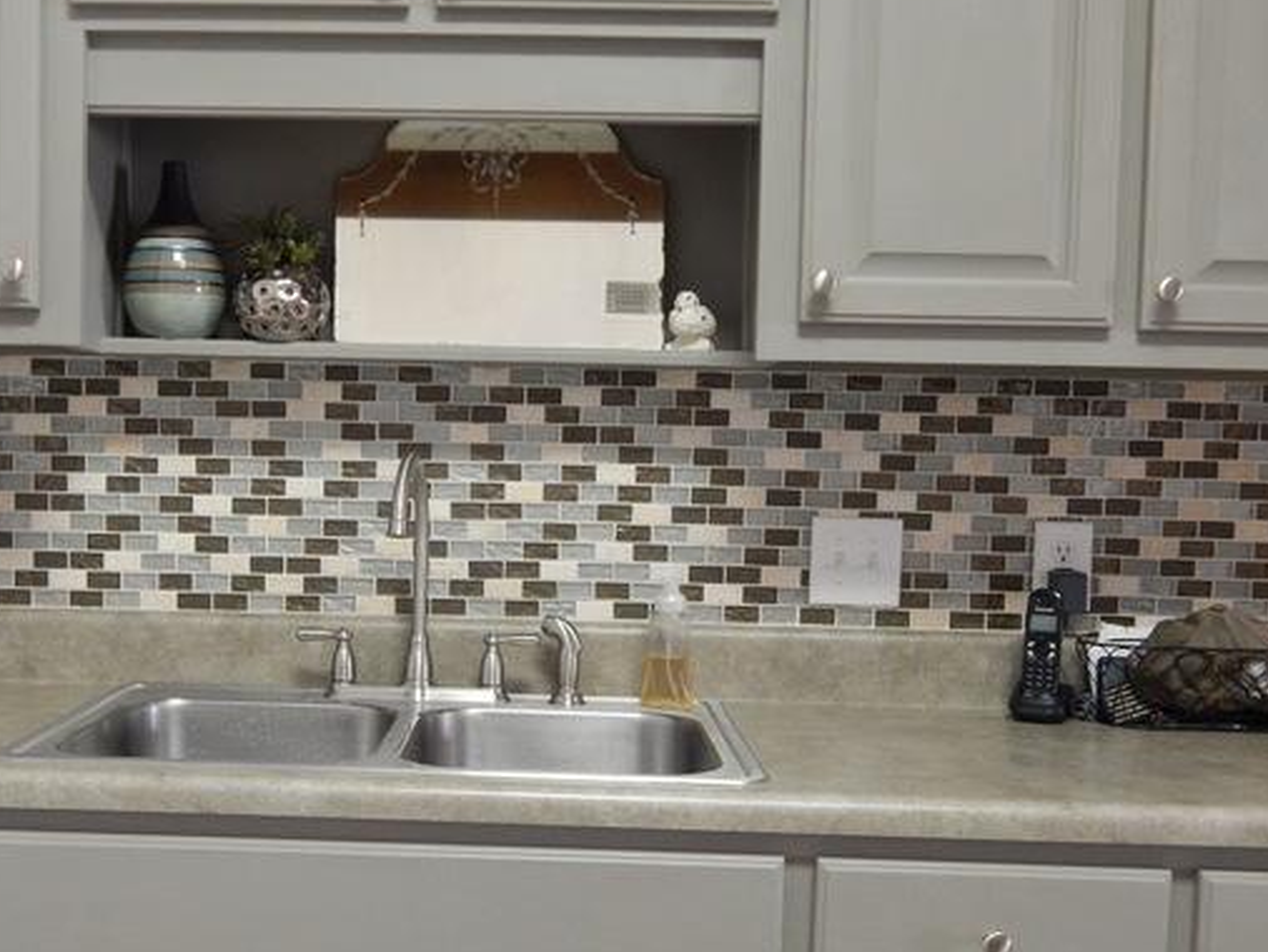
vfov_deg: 33.5
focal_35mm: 43
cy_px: 561
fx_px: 1576
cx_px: 481
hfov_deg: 43.5
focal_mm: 6.1
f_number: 3.3
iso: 400
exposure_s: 1/20
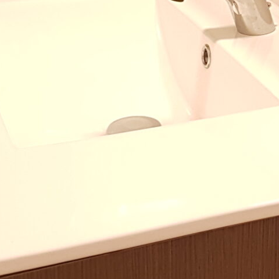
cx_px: 270
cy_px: -34
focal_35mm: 98
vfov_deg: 17.1
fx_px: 894
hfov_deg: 17.4
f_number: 1.7
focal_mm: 4.2
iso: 125
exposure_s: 1/50
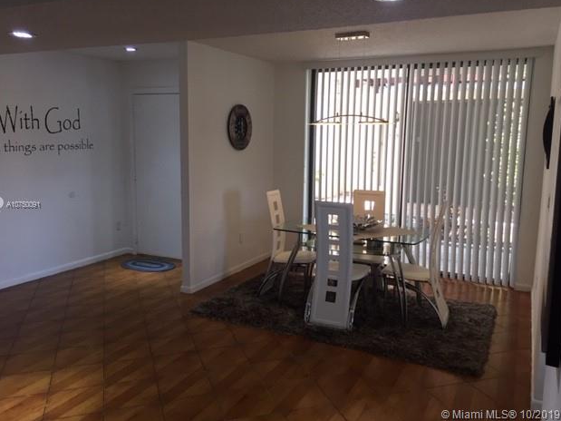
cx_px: 275
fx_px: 486
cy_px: 205
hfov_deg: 60.0
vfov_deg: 46.8
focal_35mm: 30
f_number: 2.2
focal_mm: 4.15
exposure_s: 1/30
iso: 40
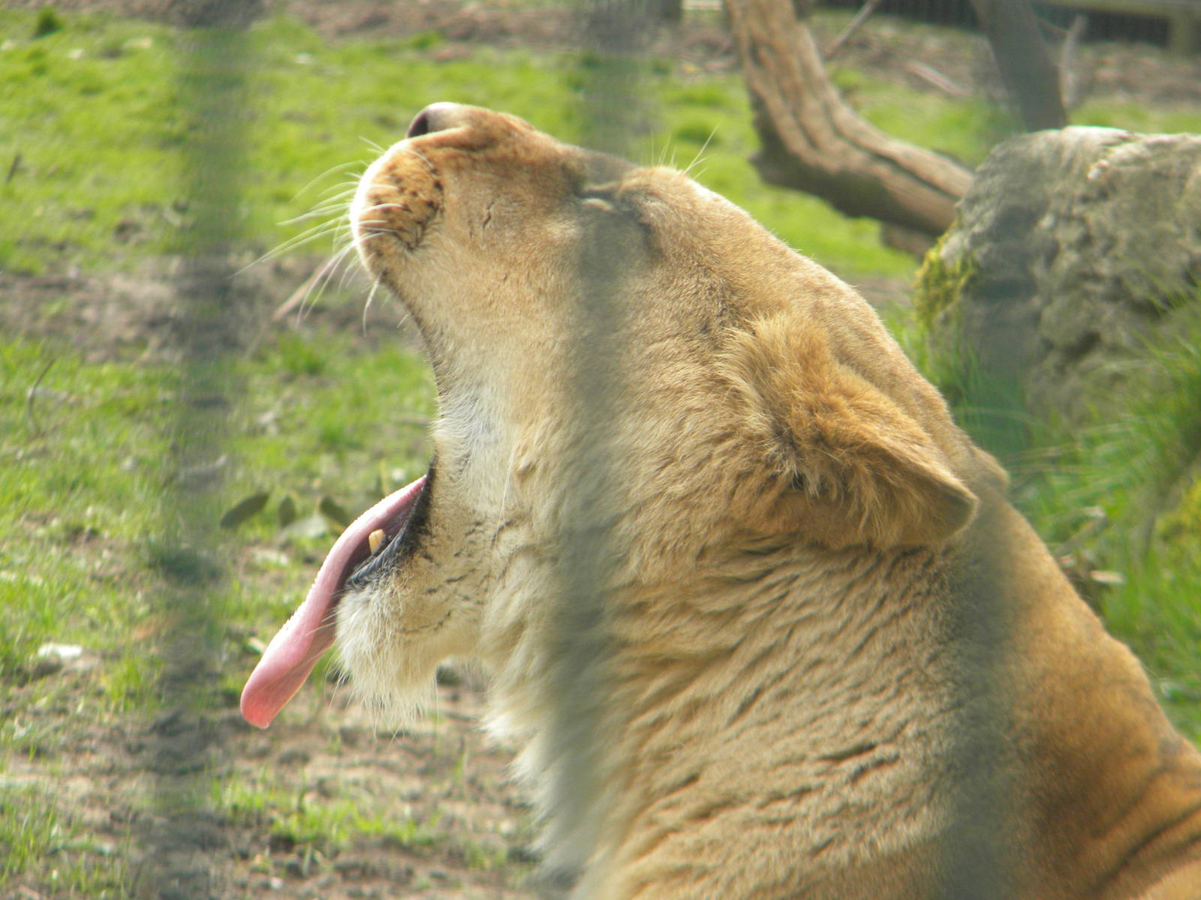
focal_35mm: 414
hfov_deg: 4.8
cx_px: 600
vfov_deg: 3.6
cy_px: 450
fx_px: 14364
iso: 170
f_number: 5.4
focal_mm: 75
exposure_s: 1/250
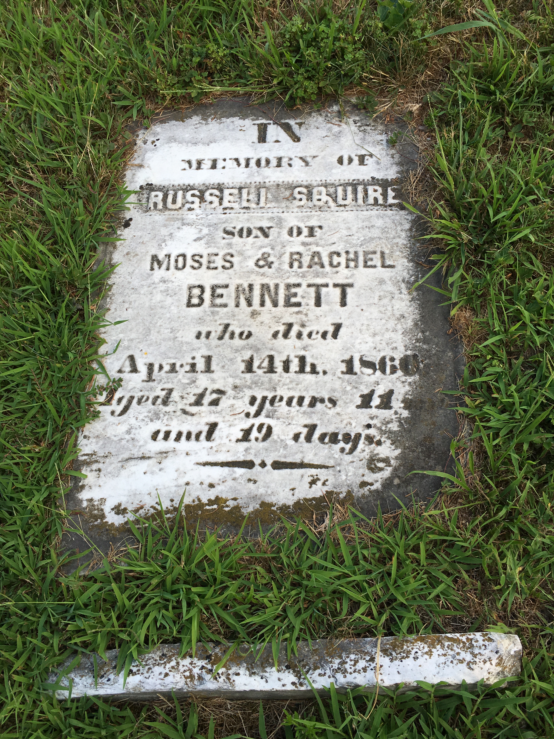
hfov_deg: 46.8
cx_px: 275
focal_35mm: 30
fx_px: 640
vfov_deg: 60.0
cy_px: 366
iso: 25
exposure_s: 1/349
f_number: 2.2
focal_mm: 4.15
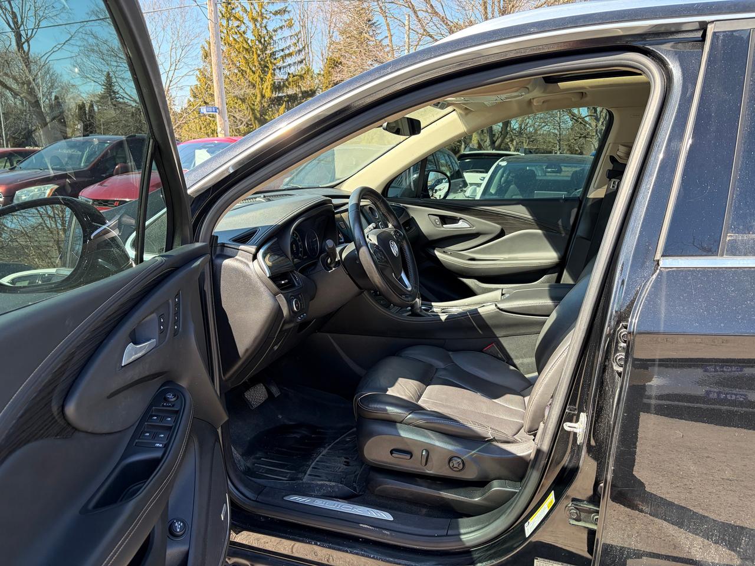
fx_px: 567
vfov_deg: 53.1
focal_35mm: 26
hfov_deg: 67.3
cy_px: 283
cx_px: 378
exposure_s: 1/348
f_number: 1.6
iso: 50
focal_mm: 5.96
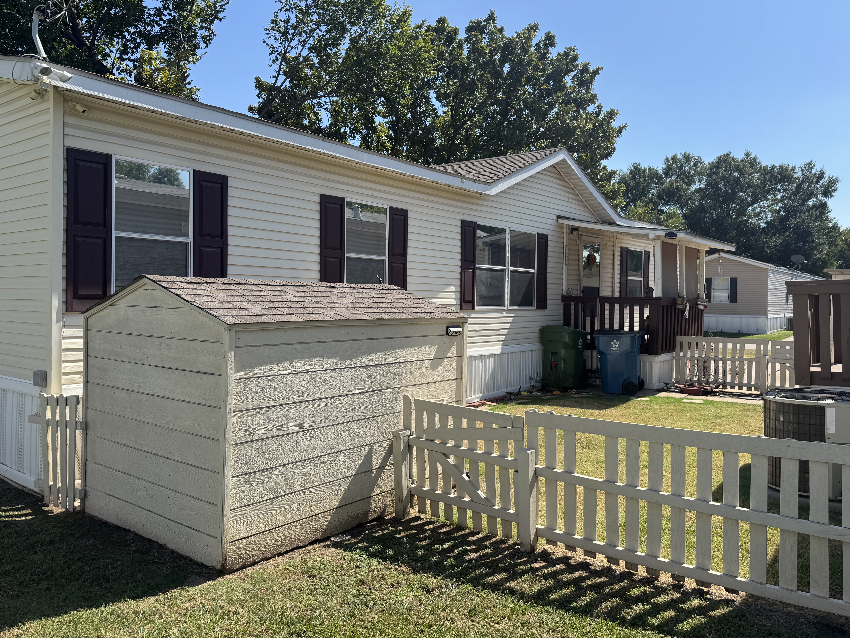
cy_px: 302
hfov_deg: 65.2
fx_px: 663
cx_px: 455
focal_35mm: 27
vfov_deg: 51.3
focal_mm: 6.76
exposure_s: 1/3802
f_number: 1.78
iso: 80
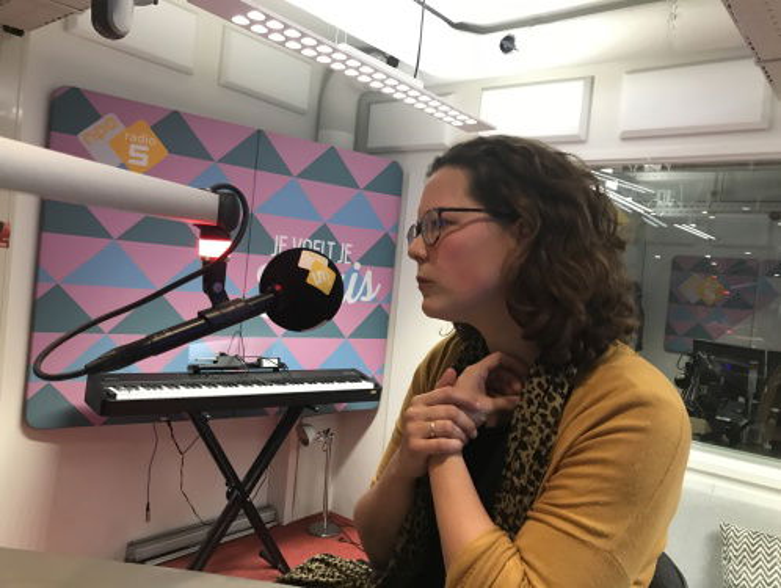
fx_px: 633
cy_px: 294
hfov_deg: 63.4
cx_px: 390
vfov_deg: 49.9
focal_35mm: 28
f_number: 1.8
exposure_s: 1/14
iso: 100
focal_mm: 3.99
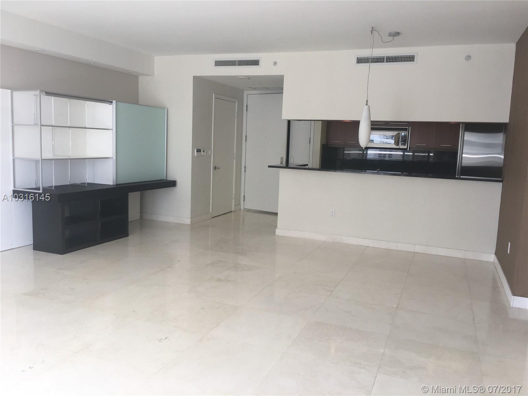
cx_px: 264
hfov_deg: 61.7
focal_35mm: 29
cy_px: 198
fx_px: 442
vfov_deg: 48.2
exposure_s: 1/120
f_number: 2.2
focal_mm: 4.15
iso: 40
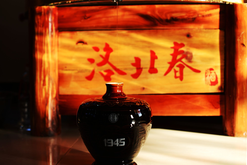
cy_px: 82
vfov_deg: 27.0
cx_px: 124
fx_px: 343
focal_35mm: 50
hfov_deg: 39.6
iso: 100
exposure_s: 1/250
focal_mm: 50
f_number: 2.8
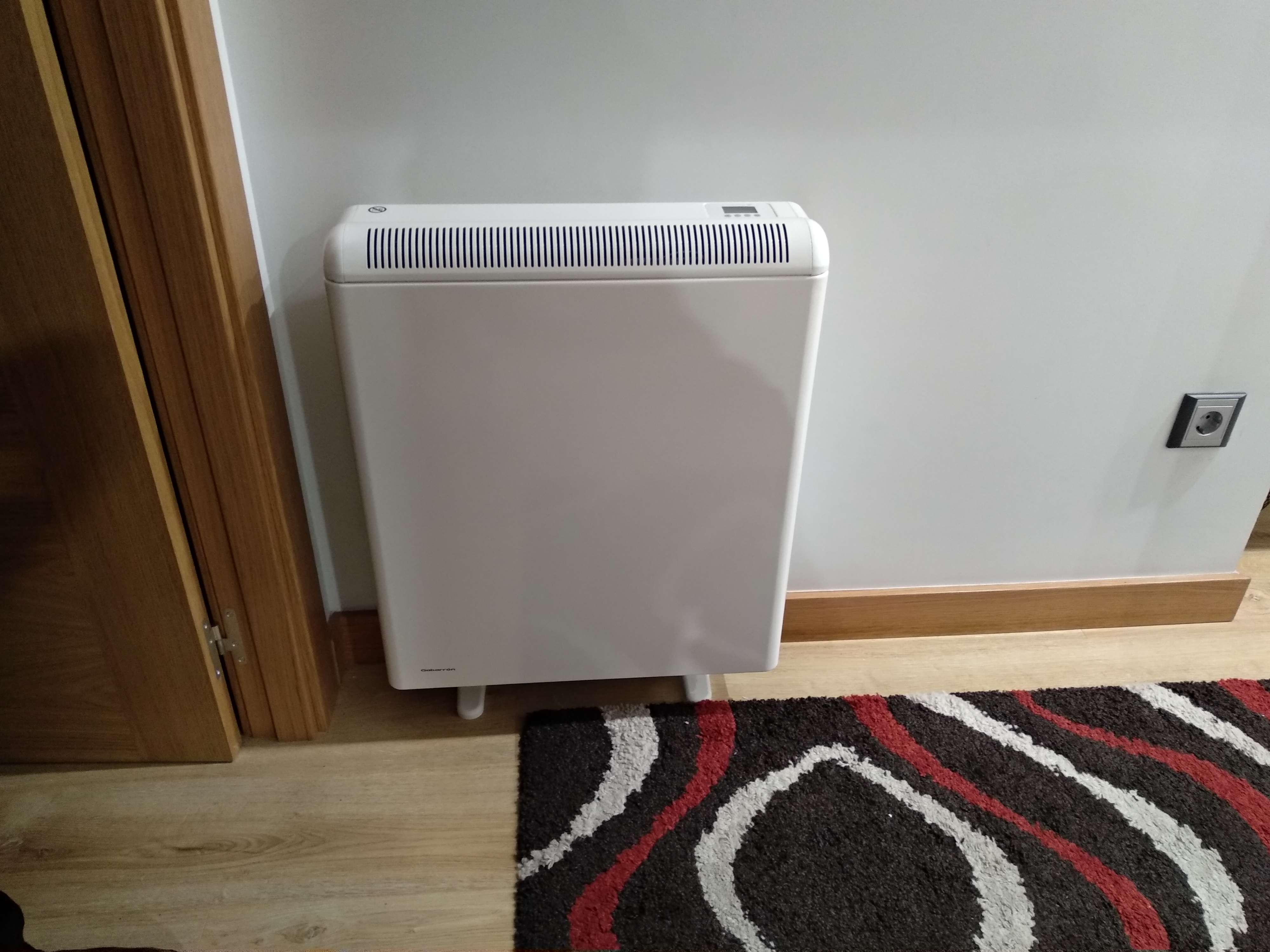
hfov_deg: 67.3
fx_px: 954
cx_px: 635
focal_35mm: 26
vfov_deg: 53.1
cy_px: 476
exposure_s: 1/17
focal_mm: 3.83
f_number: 2.2
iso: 1600
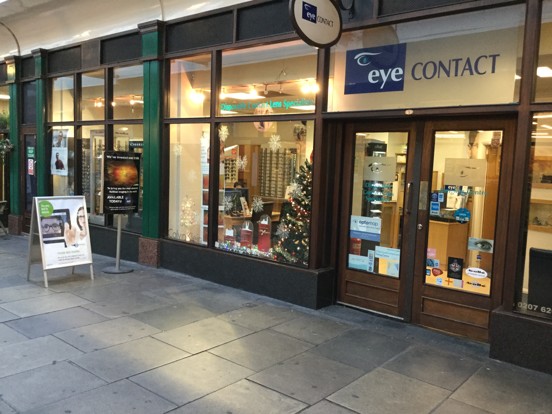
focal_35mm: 31
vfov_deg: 45.4
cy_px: 207
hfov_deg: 58.4
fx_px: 494
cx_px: 276
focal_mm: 3.3
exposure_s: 1/33
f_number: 2.4
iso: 160
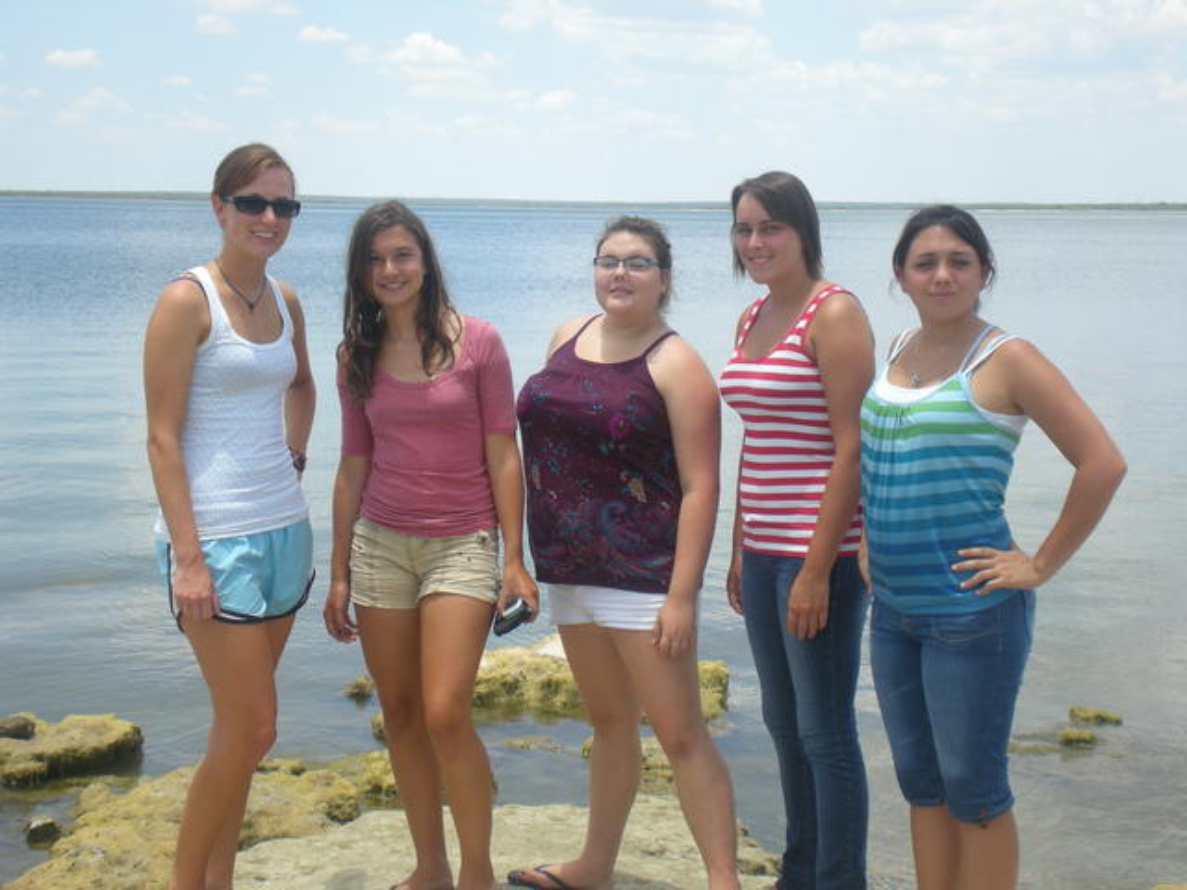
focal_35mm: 56
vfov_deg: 26.1
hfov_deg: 34.3
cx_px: 594
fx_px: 1920
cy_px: 445
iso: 64
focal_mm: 9.3
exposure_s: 1/190
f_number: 5.6
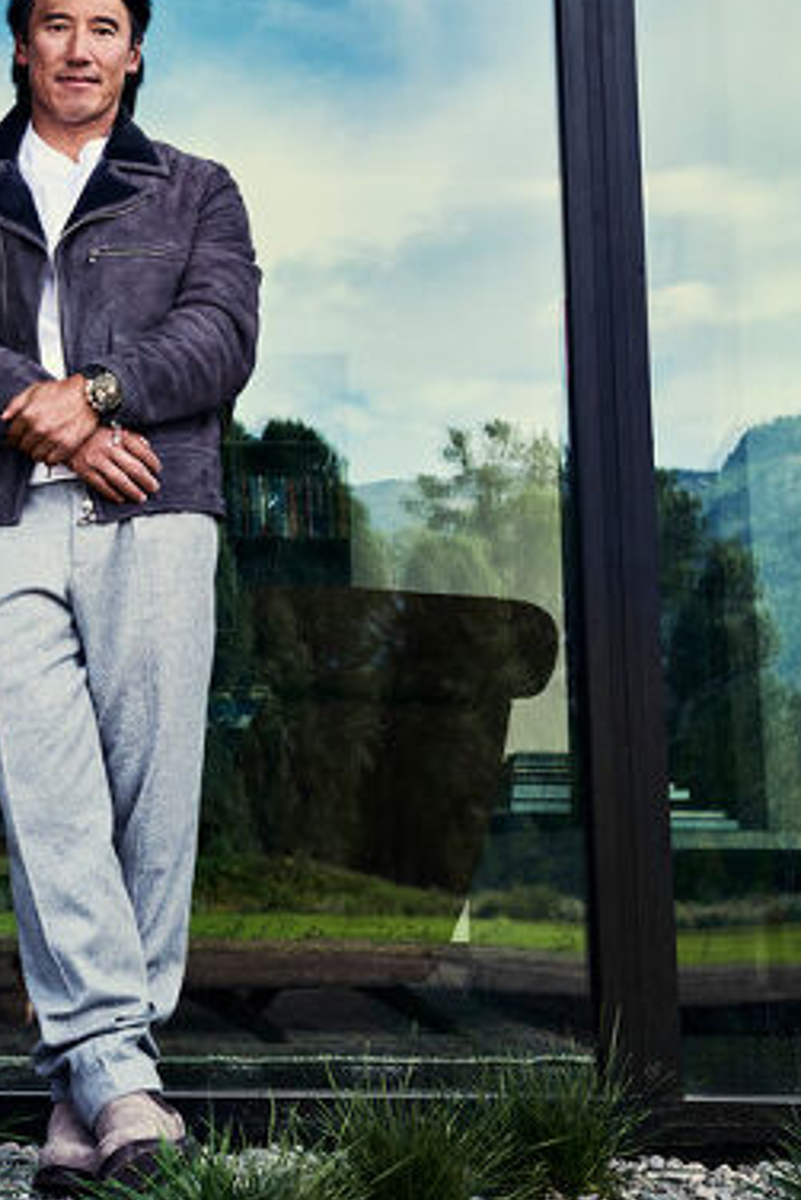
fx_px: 2834
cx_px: 123
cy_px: 109
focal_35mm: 85
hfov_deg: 15.9
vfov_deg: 23.3
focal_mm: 40
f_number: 8
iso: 640
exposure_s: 1/500
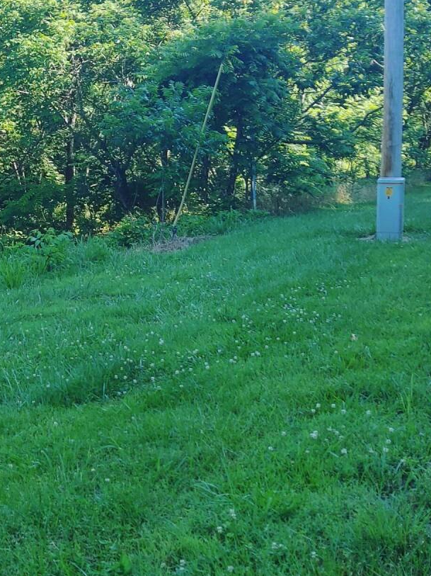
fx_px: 1063
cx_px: 62
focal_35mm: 64
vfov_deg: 30.3
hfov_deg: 22.5
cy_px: 283
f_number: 1.8
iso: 50
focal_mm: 5.58
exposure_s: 1/331
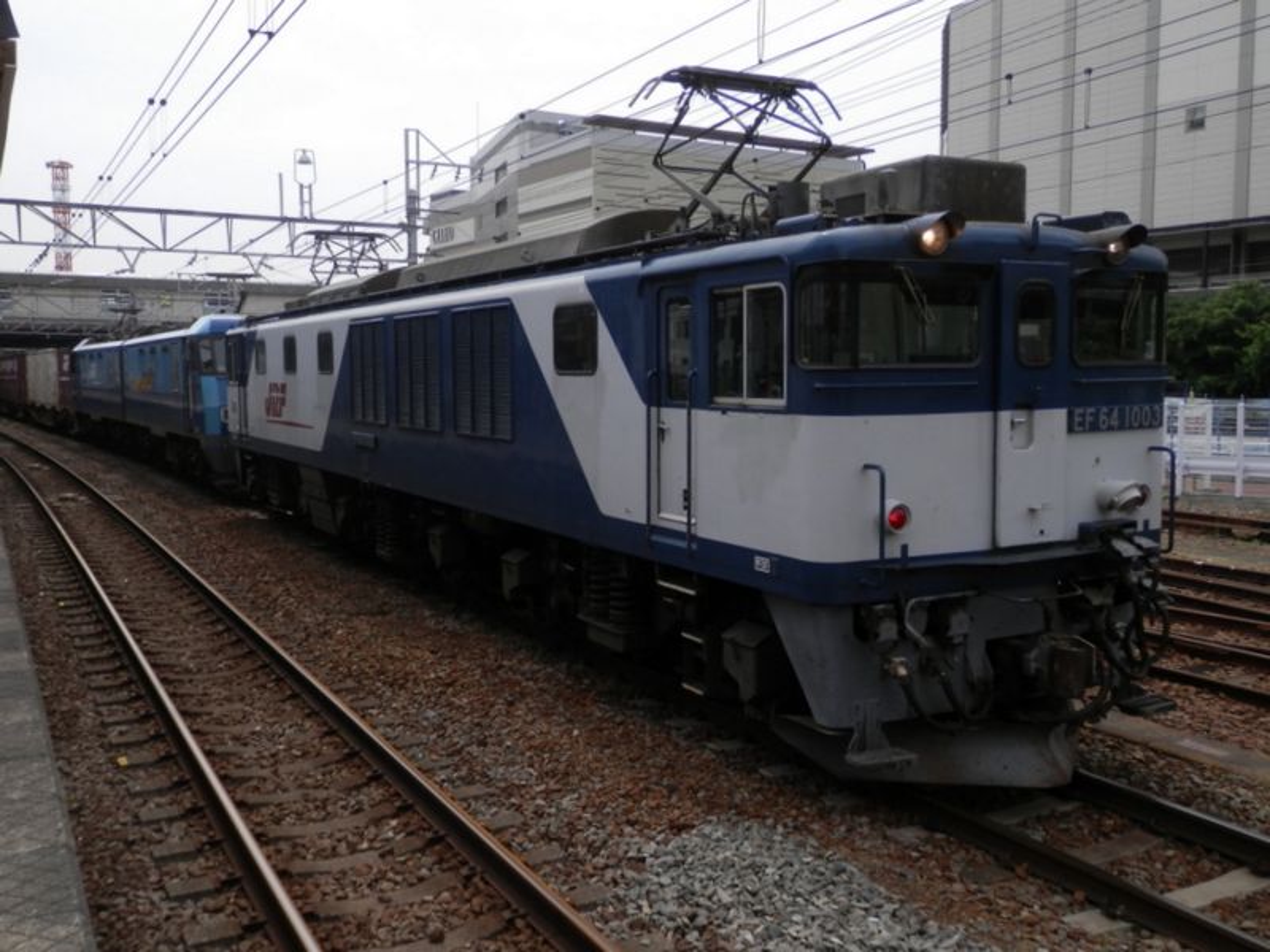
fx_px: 1101
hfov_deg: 60.0
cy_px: 476
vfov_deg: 46.8
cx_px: 635
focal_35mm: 30
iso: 80
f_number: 3.3
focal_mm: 5.5
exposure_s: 1/1000
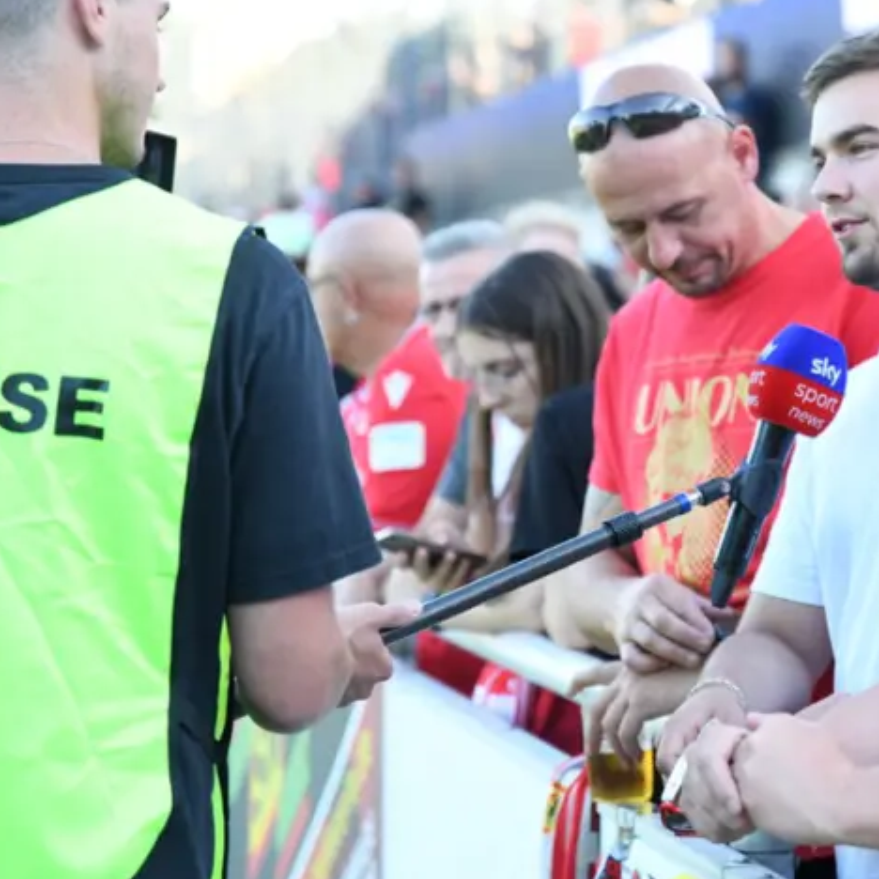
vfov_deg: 13.4
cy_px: 250
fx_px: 3735
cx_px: 787
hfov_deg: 13.3
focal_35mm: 130
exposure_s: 1/1250
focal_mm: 70
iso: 1400
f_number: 2.8
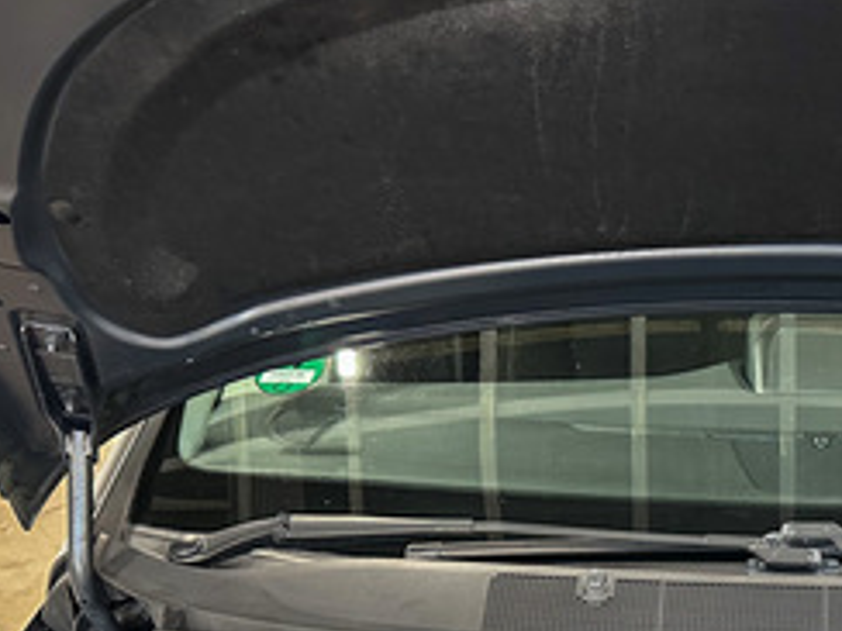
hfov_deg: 30.5
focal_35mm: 59
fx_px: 1435
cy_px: 731
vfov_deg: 23.0
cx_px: 832
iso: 800
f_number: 1.78
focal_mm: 6.86
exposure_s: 1/33
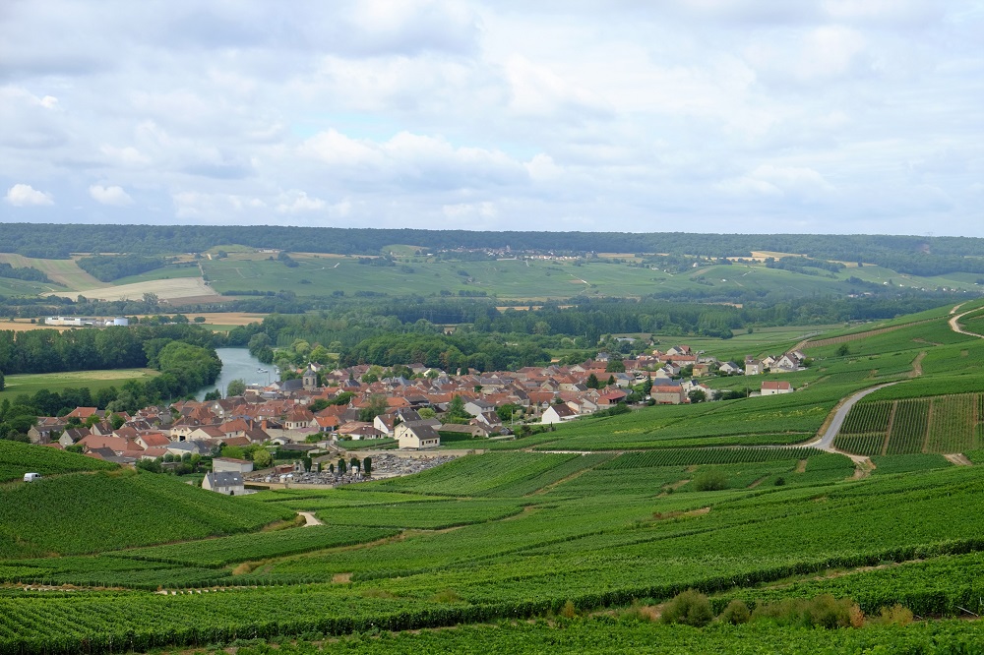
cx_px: 492
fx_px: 1612
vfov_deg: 23.0
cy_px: 328
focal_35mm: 59
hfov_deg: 33.9
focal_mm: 39
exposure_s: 1/400
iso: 200
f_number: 6.4
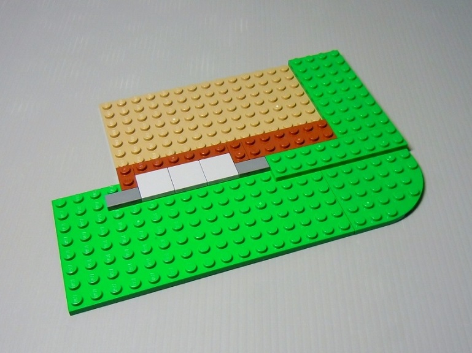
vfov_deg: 46.8
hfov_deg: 60.0
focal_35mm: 30
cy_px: 176
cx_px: 236
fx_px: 409
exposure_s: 1/25
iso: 200
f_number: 3.5
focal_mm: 5.4
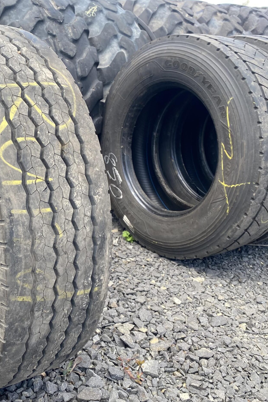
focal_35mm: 37
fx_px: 413
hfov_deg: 34.6
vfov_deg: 51.9
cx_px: 46
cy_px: 205
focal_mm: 4.25
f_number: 1.8
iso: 32
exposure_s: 1/241
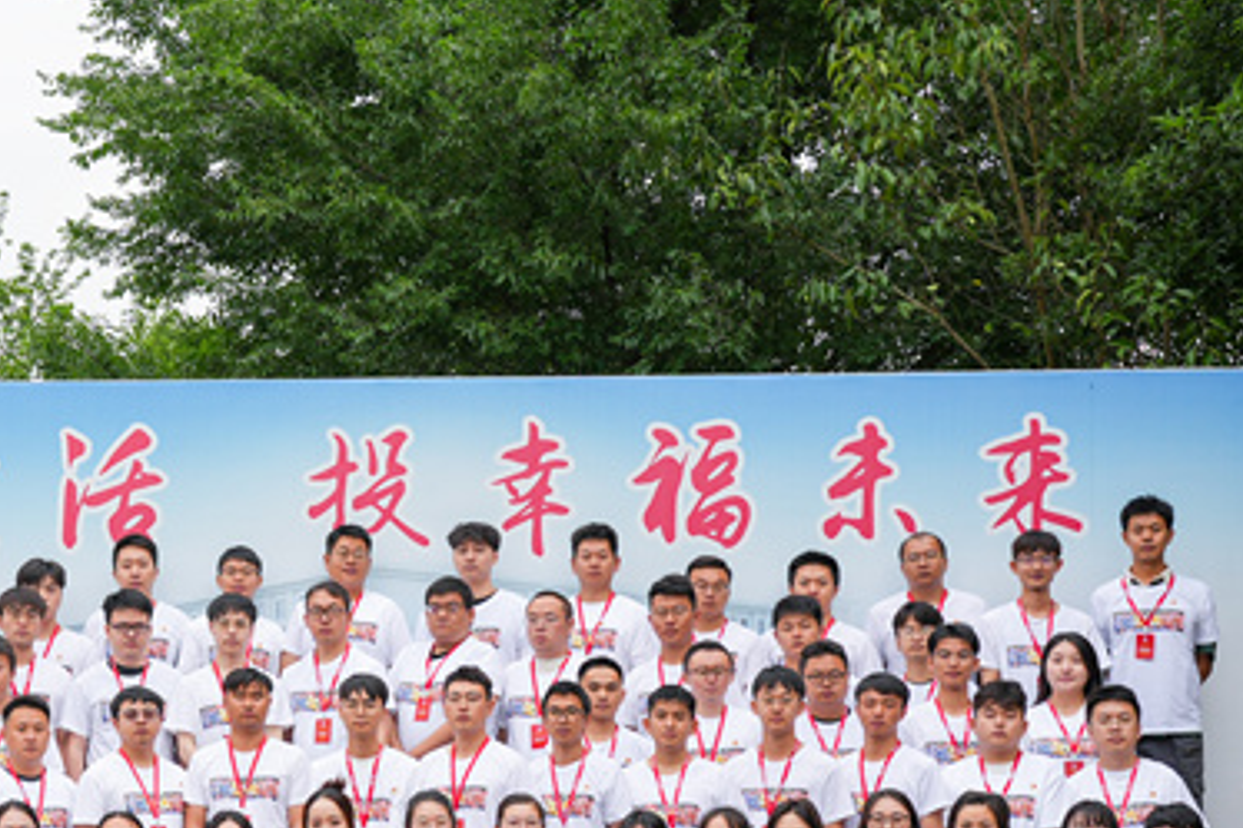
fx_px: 2657
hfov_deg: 25.6
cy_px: 677
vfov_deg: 17.5
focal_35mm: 77
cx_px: 156
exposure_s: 1/160
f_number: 4
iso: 125
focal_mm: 36
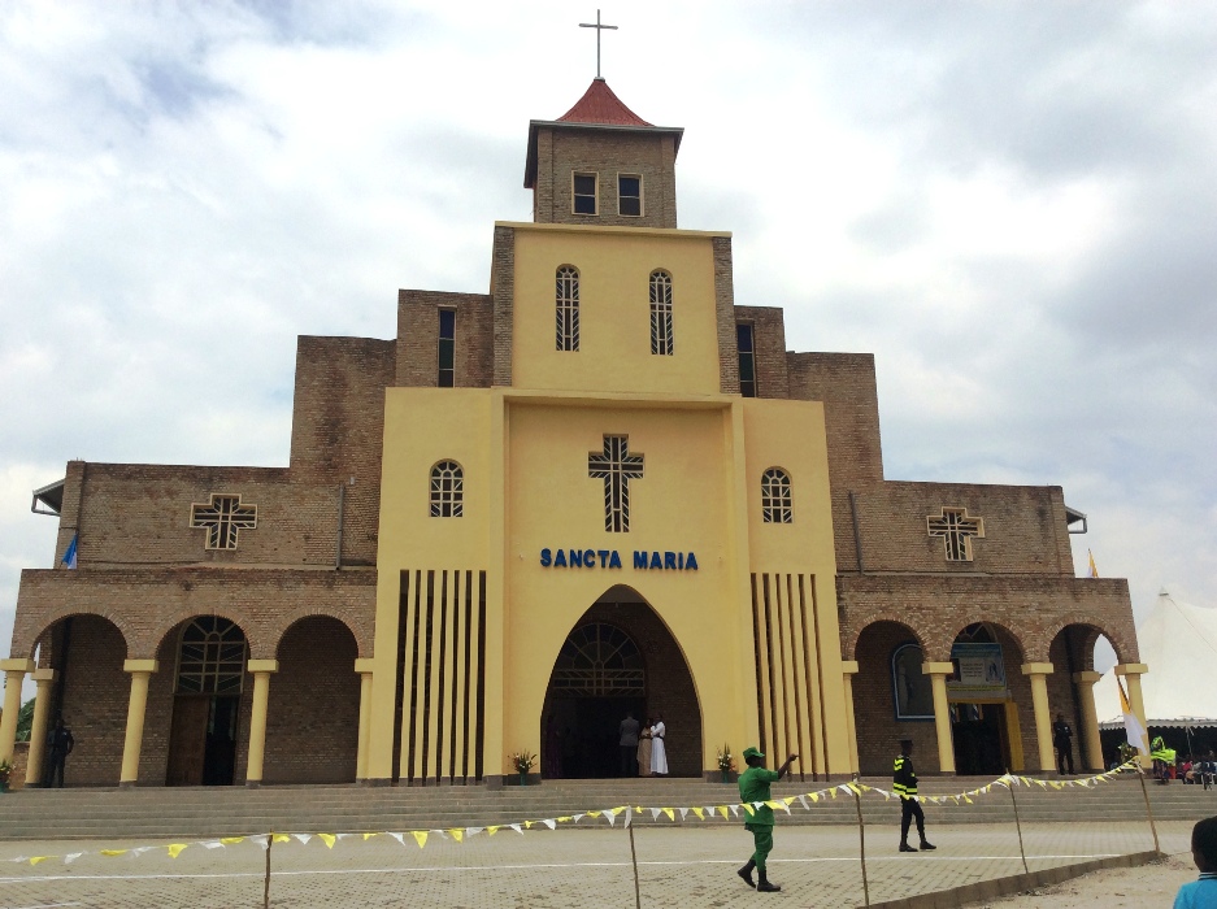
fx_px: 1123
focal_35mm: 32
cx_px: 608
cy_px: 454
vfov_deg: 44.1
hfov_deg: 56.9
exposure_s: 1/1845
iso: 32
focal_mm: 3.3
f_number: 2.4
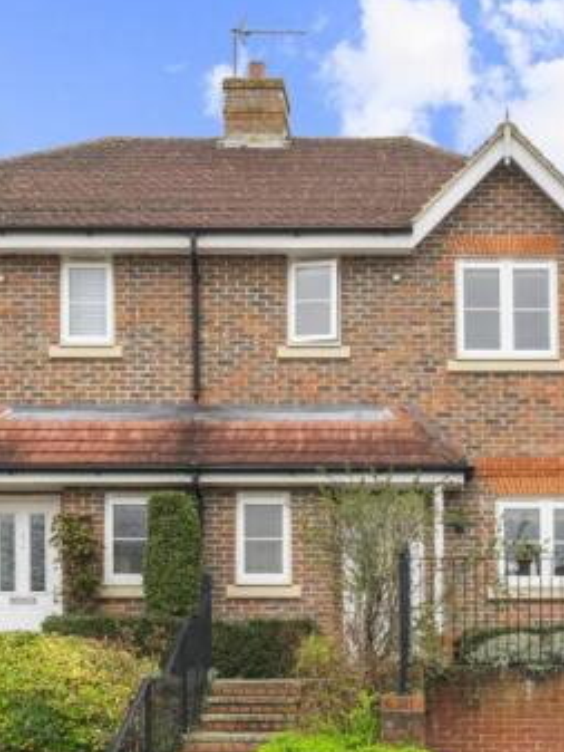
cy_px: 445
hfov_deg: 25.9
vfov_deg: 34.2
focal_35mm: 56
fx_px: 1216
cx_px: 407
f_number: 8
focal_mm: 30
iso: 320
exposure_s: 1/50
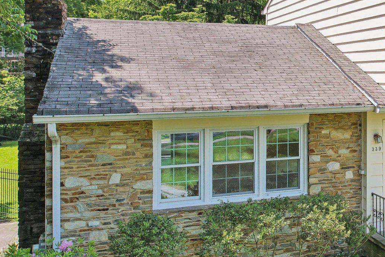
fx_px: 471
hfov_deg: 41.1
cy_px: 119
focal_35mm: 44
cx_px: 346
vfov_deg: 30.5
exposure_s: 1/1000
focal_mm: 8.4
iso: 100
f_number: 2.8
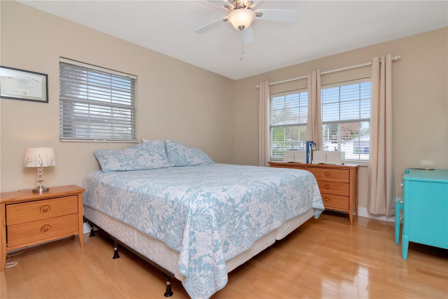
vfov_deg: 72.0
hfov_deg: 95.0
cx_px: 224
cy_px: 150
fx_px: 205
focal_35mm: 16
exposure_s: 1/200
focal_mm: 11
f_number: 9
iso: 800
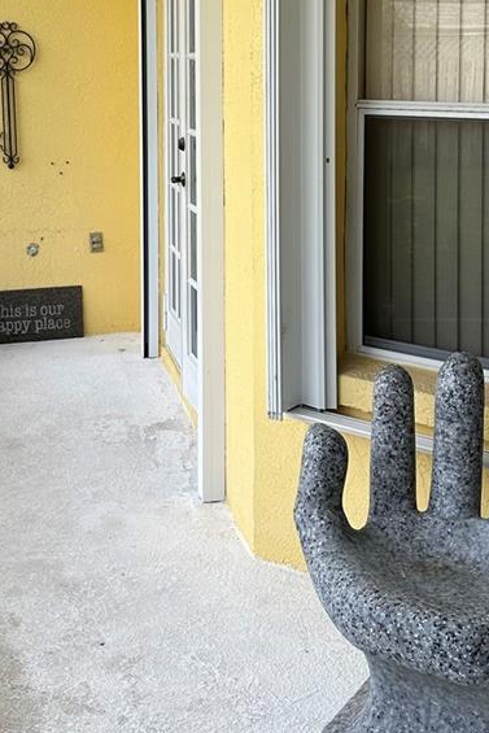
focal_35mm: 53
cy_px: 125
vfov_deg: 36.0
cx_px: 149
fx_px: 1079
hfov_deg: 25.3
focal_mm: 6.86
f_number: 1.78
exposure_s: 1/541
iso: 80
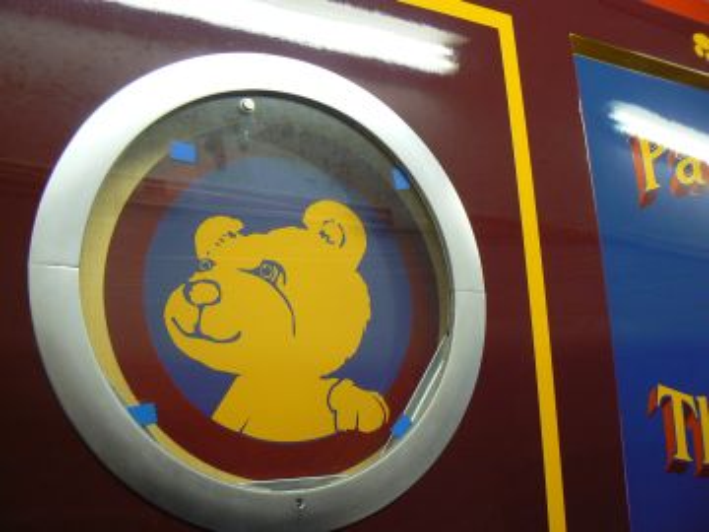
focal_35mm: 36
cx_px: 354
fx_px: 737
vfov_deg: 39.7
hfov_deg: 51.4
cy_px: 266
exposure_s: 1/30
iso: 200
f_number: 2.8
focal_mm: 6
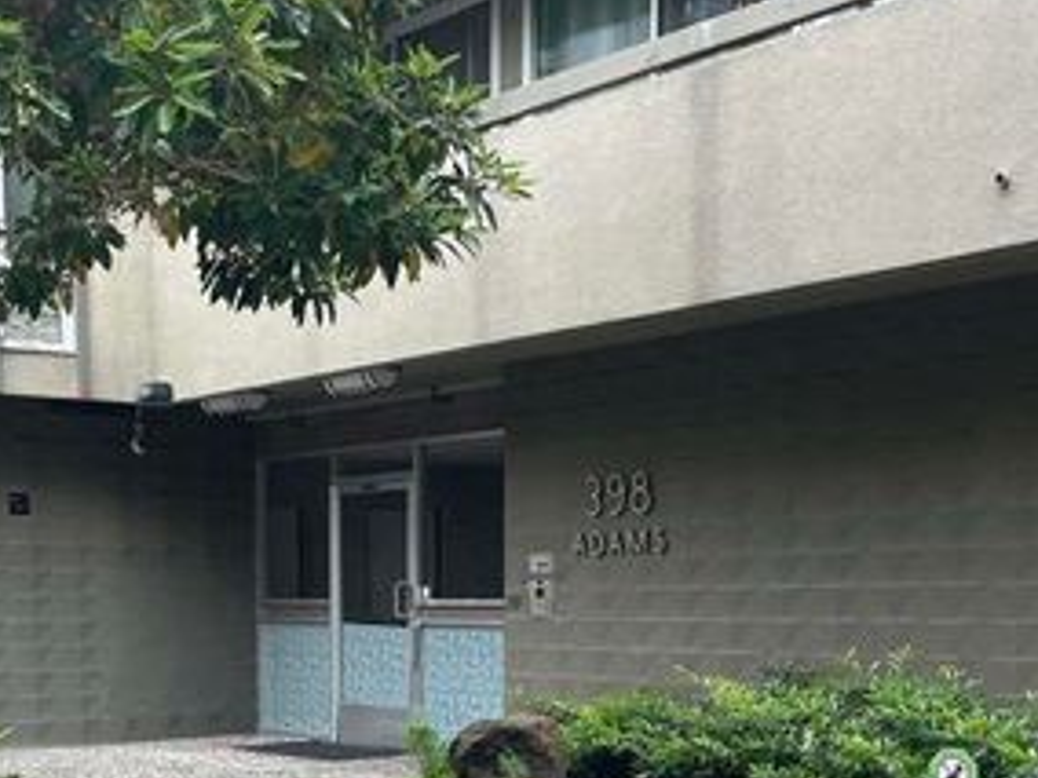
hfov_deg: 31.5
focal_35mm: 61
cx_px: 380
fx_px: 1829
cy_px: 827
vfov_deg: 22.8
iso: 32
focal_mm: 4.2
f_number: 1.6
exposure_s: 1/427
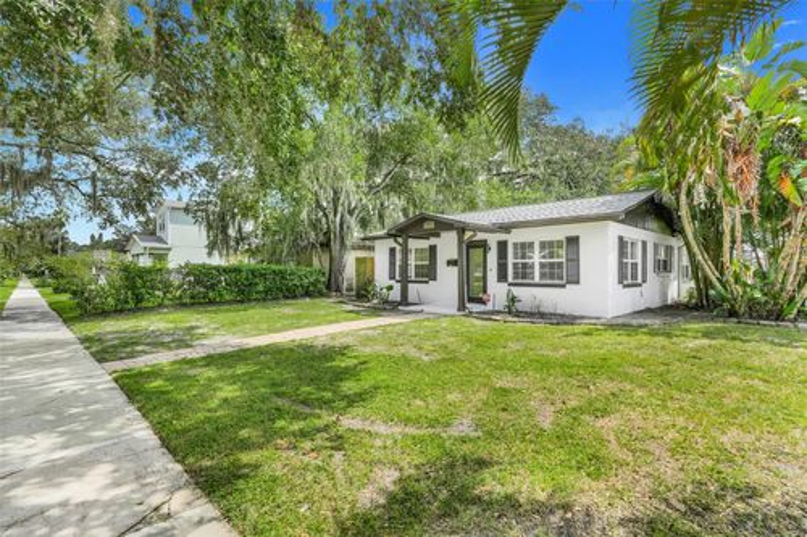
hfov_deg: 91.6
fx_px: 392
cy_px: 268
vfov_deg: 68.8
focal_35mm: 18
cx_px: 404
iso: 250
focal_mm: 17.5
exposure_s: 1/320
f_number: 9
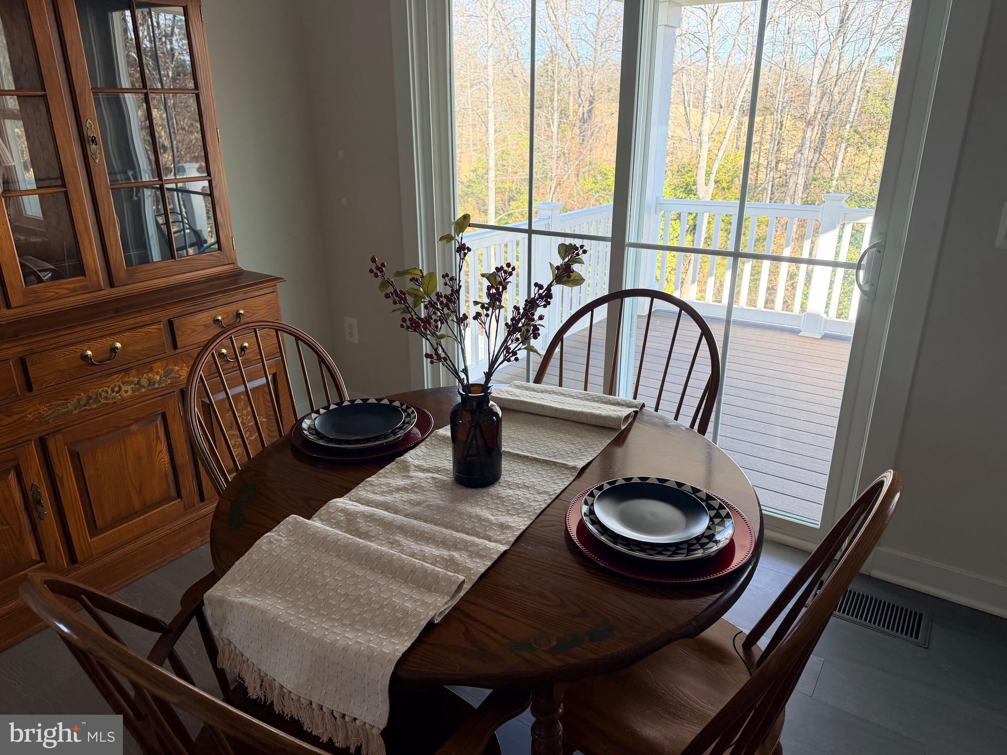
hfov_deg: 71.6
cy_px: 378
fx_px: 698
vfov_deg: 56.8
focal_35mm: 24
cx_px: 504
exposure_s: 1/176
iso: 100
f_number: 1.78
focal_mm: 6.76
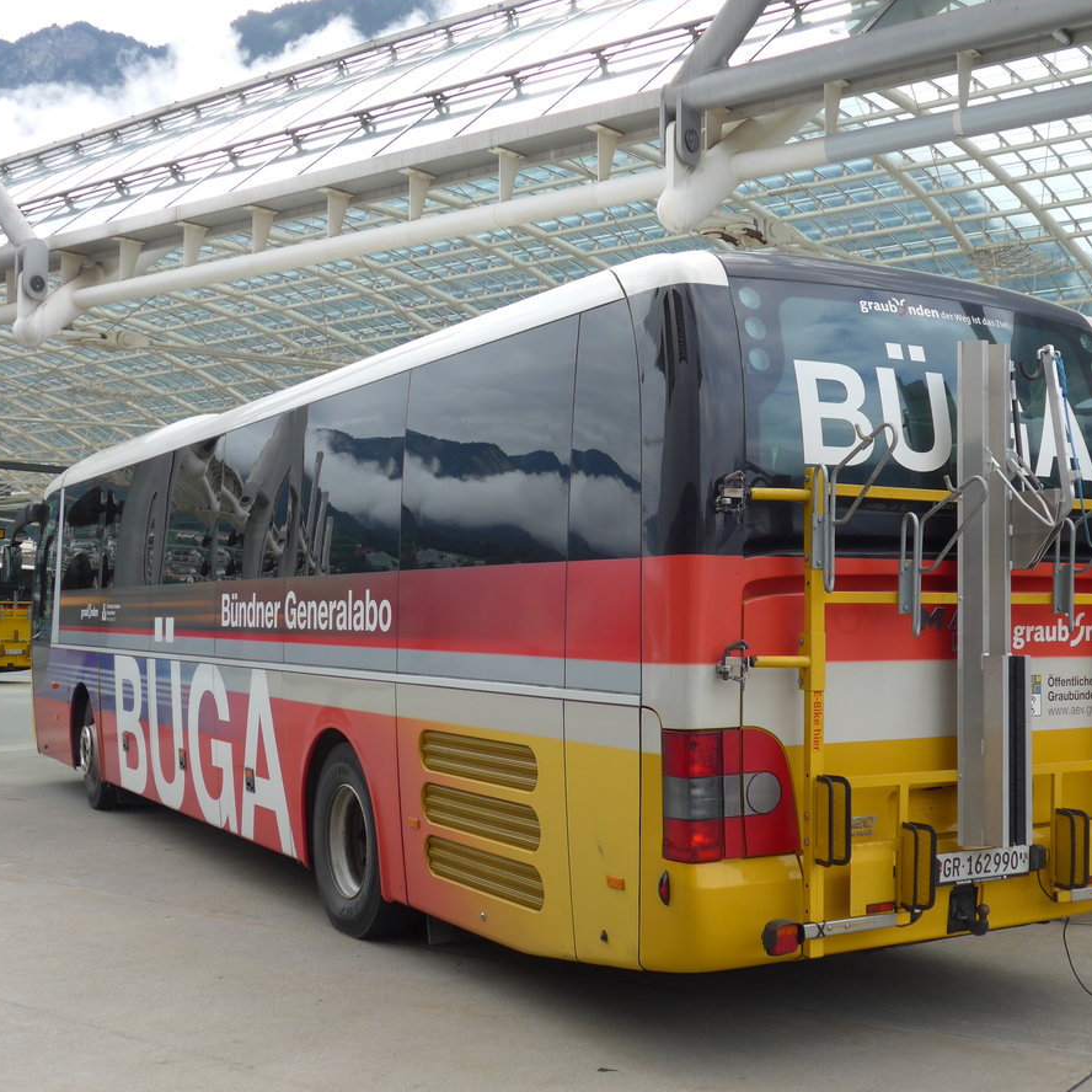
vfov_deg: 39.2
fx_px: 1535
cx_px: 647
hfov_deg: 39.0
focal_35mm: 43
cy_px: 544
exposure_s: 1/320
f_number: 2.8
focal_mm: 7.5
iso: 80
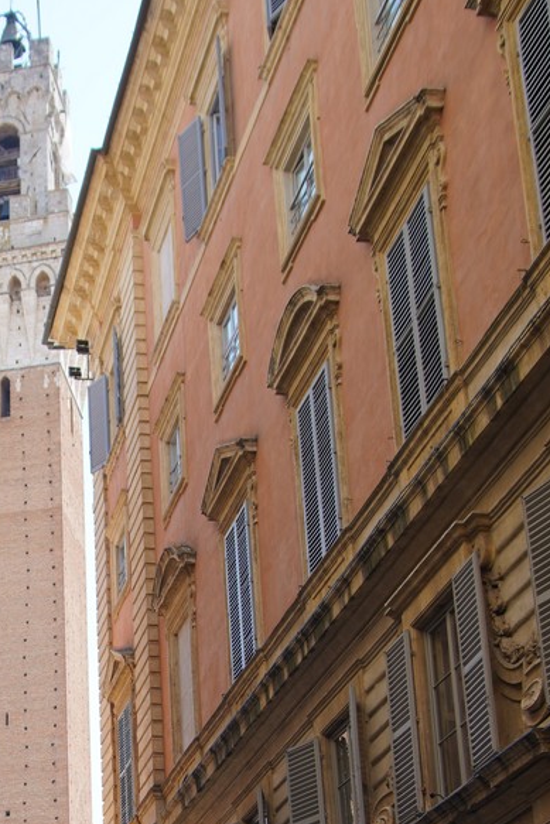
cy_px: 743
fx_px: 1649
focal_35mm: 72
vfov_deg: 27.1
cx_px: 33
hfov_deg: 18.6
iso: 100
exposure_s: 1/160
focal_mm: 35
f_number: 5.6
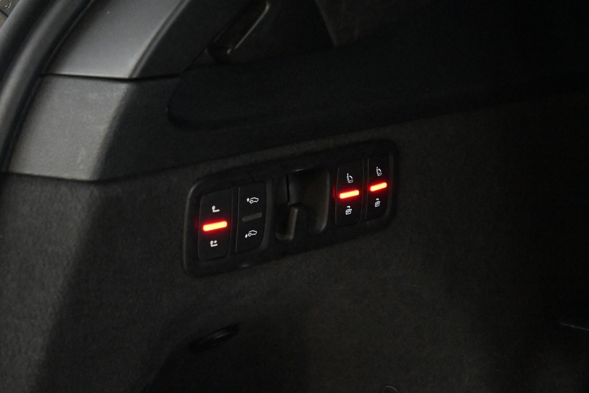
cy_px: 196
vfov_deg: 18.2
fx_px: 1227
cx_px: 294
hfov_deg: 27.0
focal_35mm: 75
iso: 20000
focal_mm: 50
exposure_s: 1/80
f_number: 6.3
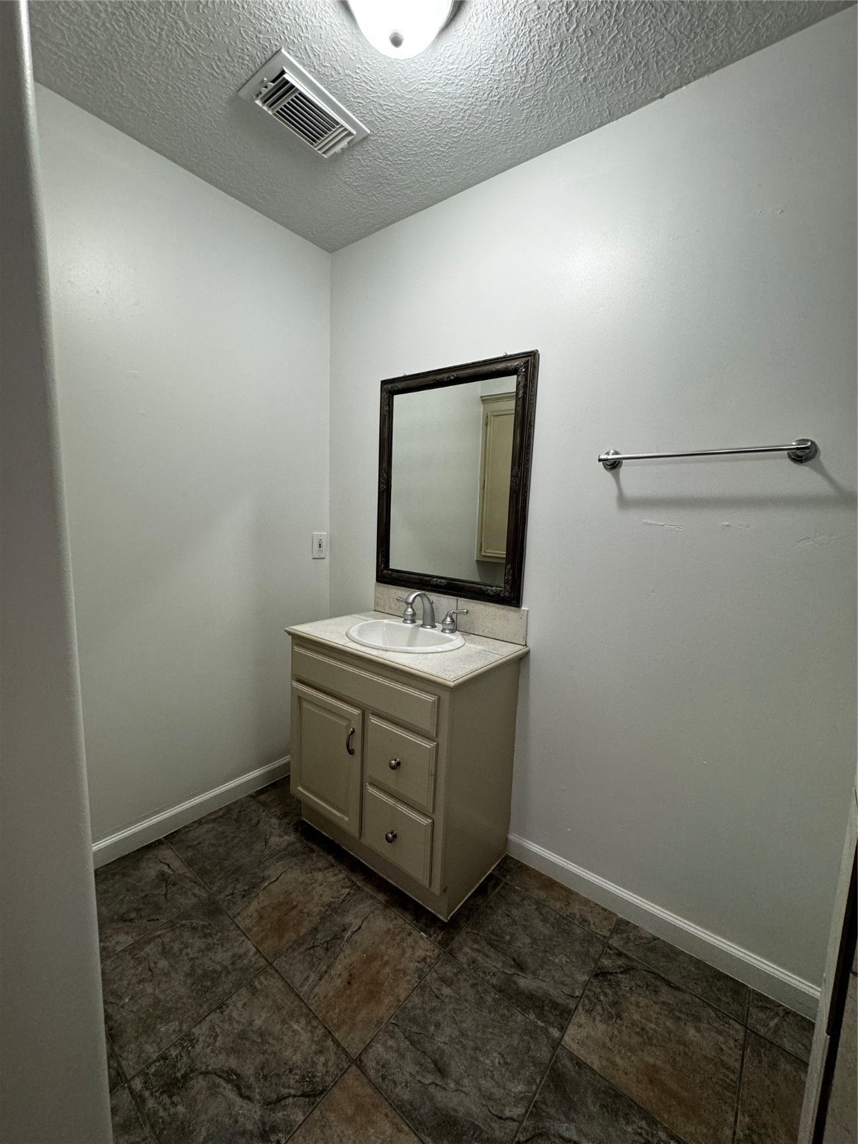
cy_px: 572
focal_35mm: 14
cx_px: 429
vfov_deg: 102.1
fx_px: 463
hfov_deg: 85.7
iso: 200
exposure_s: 1/120
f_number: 2.2
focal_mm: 2.22
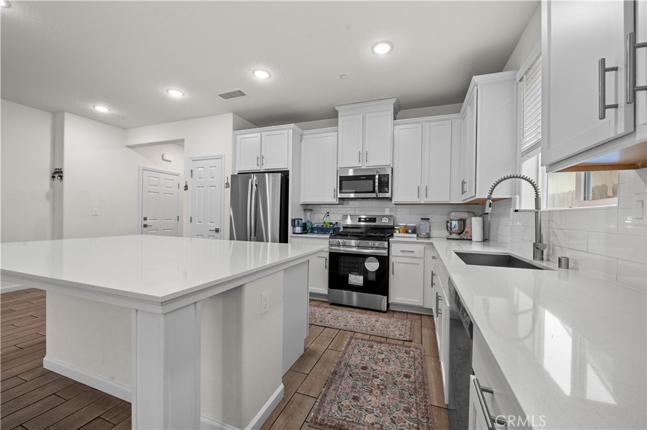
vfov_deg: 81.1
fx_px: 251
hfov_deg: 104.3
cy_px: 215
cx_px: 324
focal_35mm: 14
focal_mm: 14
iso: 250
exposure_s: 1/3
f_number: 9
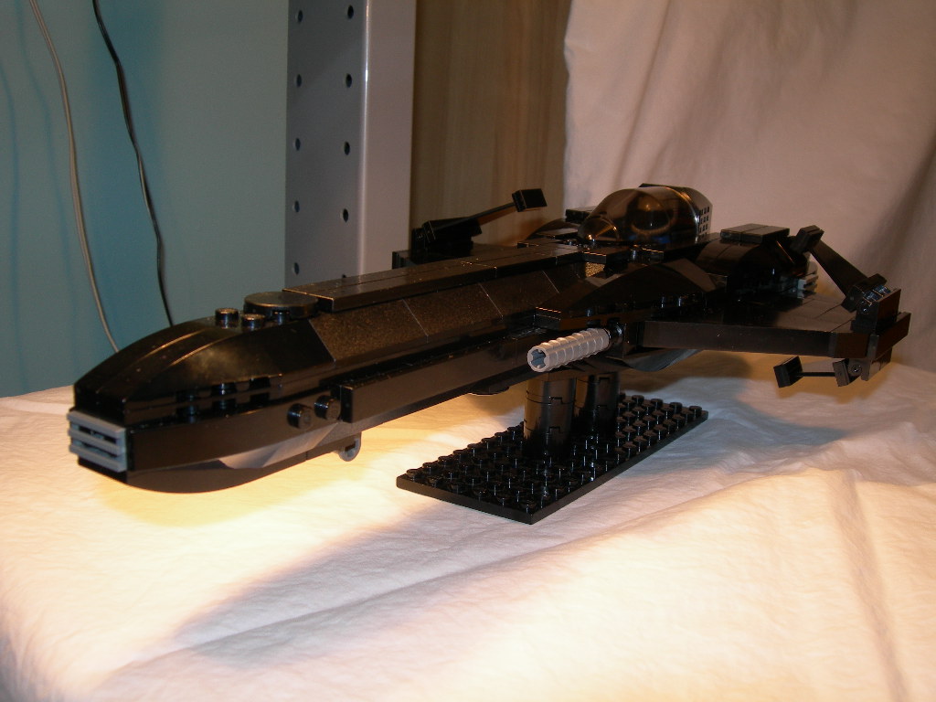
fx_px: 1028
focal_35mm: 38
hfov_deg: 49.0
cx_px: 468
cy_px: 351
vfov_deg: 37.7
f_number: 4.8
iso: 50
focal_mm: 7.8
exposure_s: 1/30
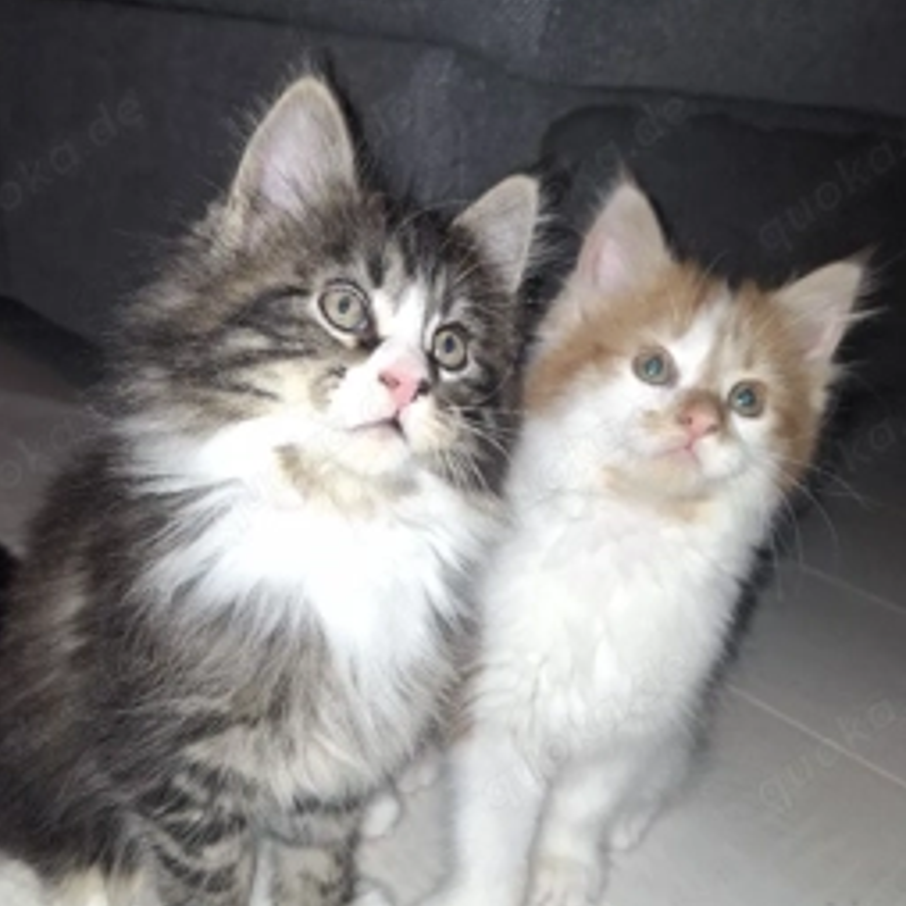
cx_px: 389
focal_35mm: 32
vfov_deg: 51.1
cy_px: 489
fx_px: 948
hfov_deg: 50.9
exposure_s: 1/100
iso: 160
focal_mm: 5.54
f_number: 1.8
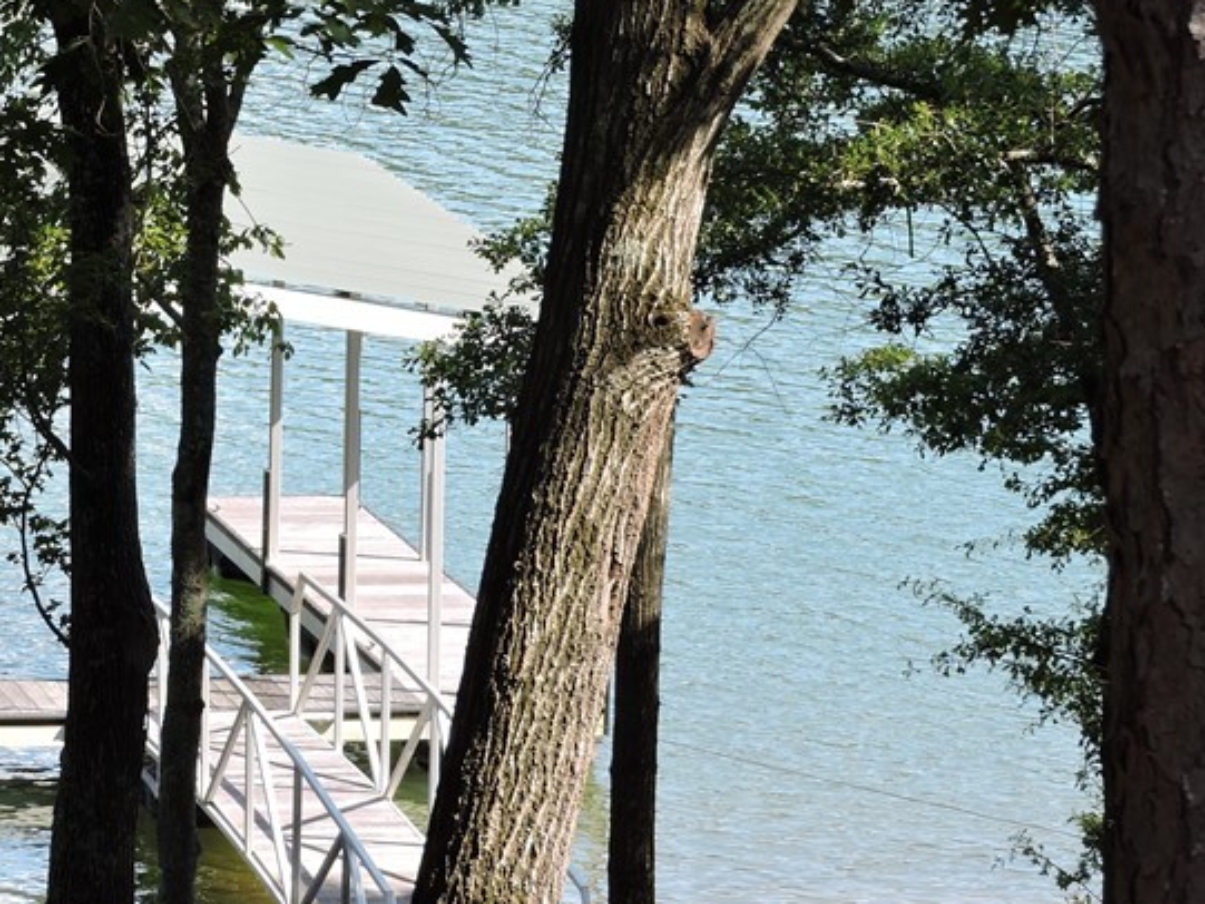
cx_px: 214
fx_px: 9888
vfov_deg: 5.2
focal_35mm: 284
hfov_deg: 7.0
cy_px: 436
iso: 100
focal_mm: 26.9
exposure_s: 1/125
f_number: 5.2
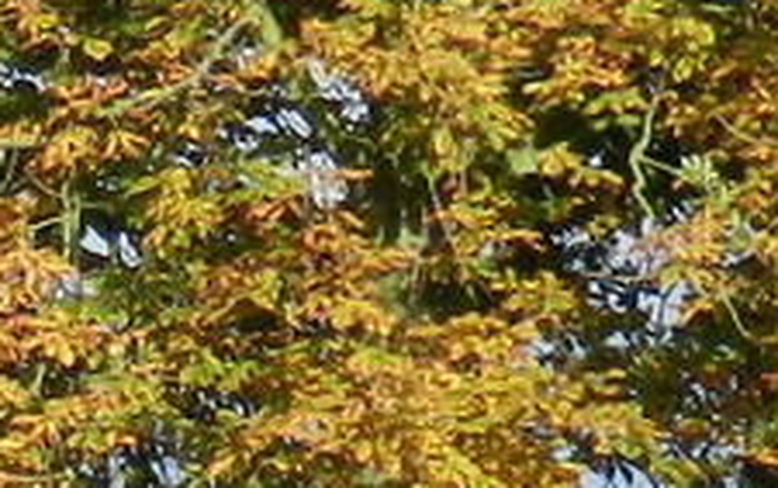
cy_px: 1831
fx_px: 20752
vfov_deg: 1.3
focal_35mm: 978
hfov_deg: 2.1
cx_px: -1508
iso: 160
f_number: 5
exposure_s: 1/500
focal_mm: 23.1
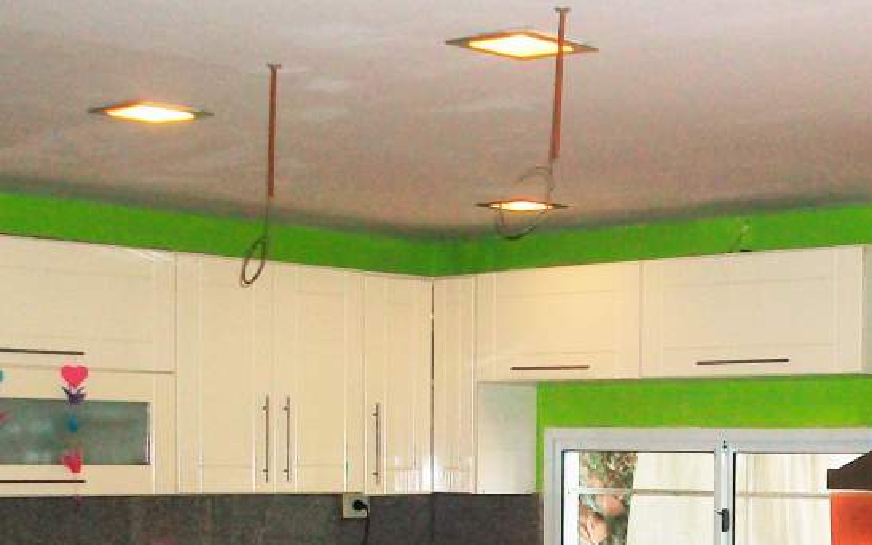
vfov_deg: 16.0
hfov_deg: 25.7
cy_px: 544
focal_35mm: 80
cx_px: 586
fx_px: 1901
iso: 160
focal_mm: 5.7
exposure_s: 1/60
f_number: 2.8
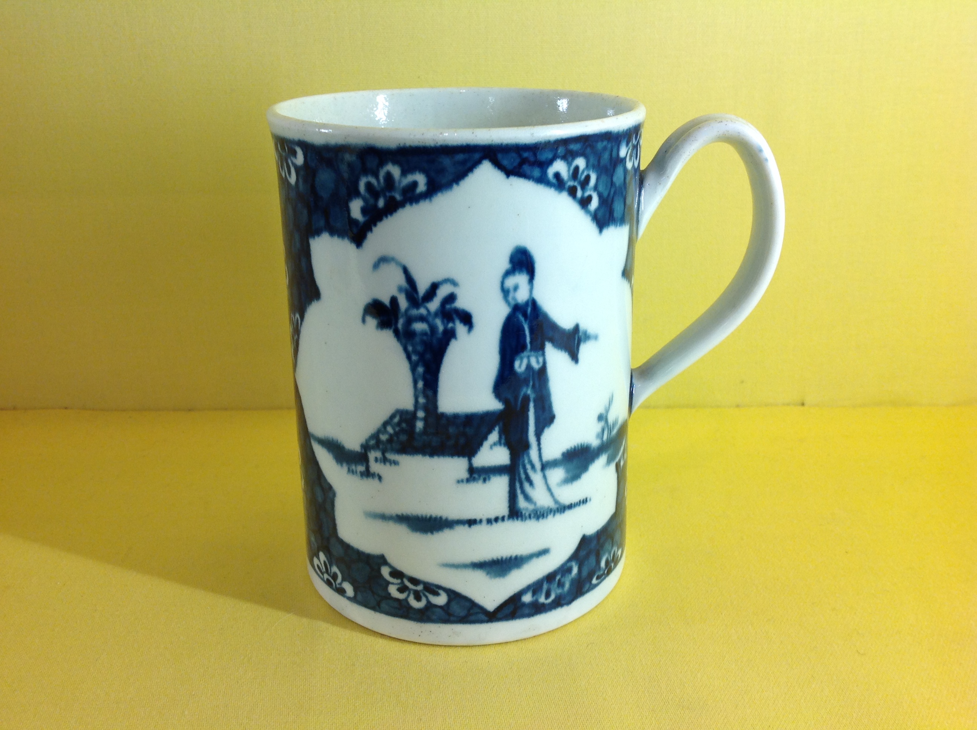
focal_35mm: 35
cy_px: 365
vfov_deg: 40.6
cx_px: 488
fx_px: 986
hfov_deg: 52.7
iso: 50
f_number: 2.4
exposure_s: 1/24
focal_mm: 4.28
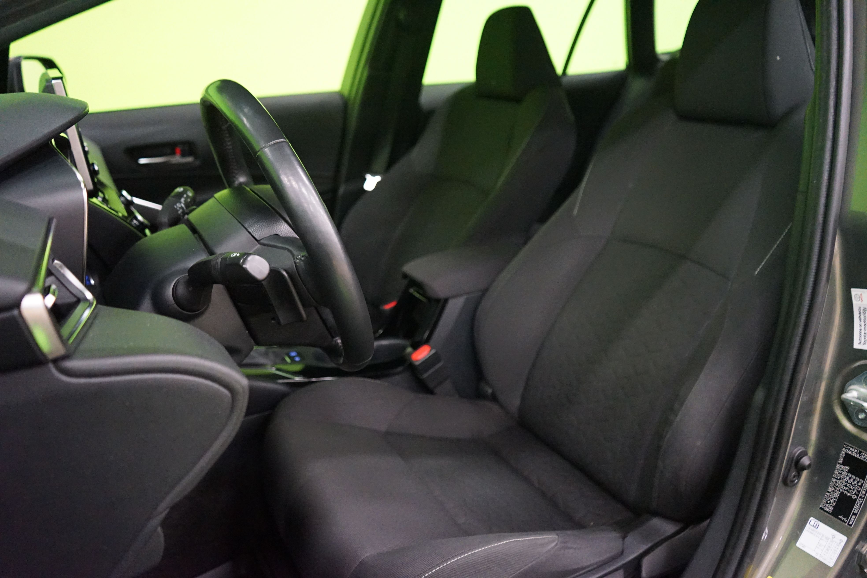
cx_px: 434
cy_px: 289
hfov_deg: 65.5
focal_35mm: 28
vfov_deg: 46.4
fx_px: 674
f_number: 3.5
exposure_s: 1/30
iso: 6400
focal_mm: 28
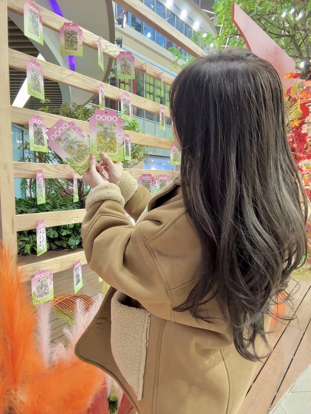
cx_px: 156
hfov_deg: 58.9
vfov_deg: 73.9
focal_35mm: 23
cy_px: 207
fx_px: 275
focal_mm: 2.69
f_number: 1.9
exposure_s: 1/50
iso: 200
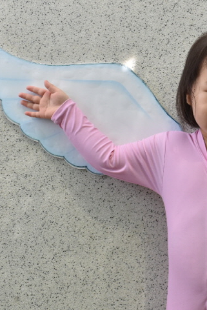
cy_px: 138
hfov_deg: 16.0
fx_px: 715
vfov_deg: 24.5
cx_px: 224
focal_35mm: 83
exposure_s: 1/250
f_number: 8
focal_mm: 26
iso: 320
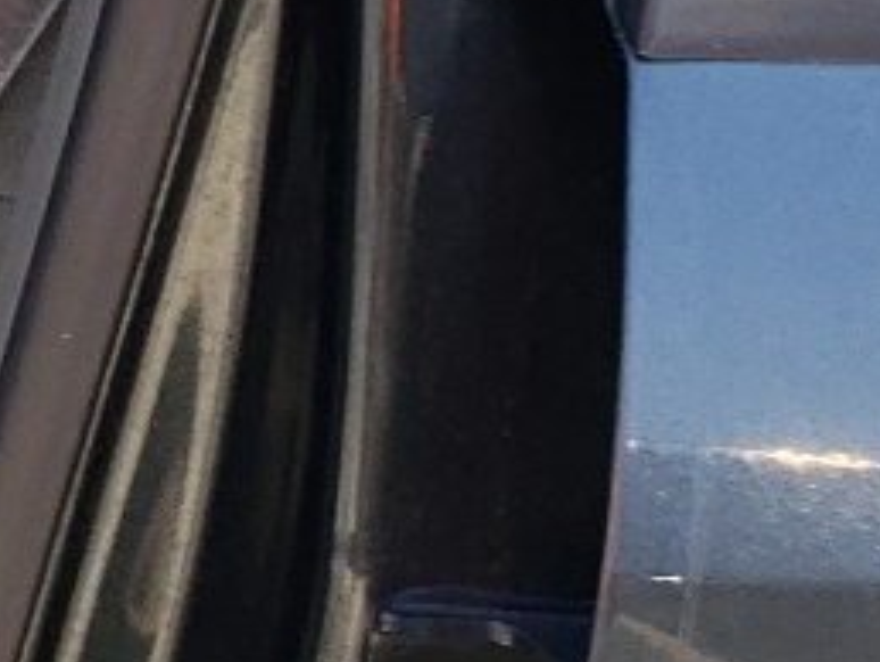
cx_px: -1586
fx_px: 4097
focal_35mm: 161
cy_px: -55
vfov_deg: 9.2
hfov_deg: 9.9
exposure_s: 1/263
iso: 50
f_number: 1.5
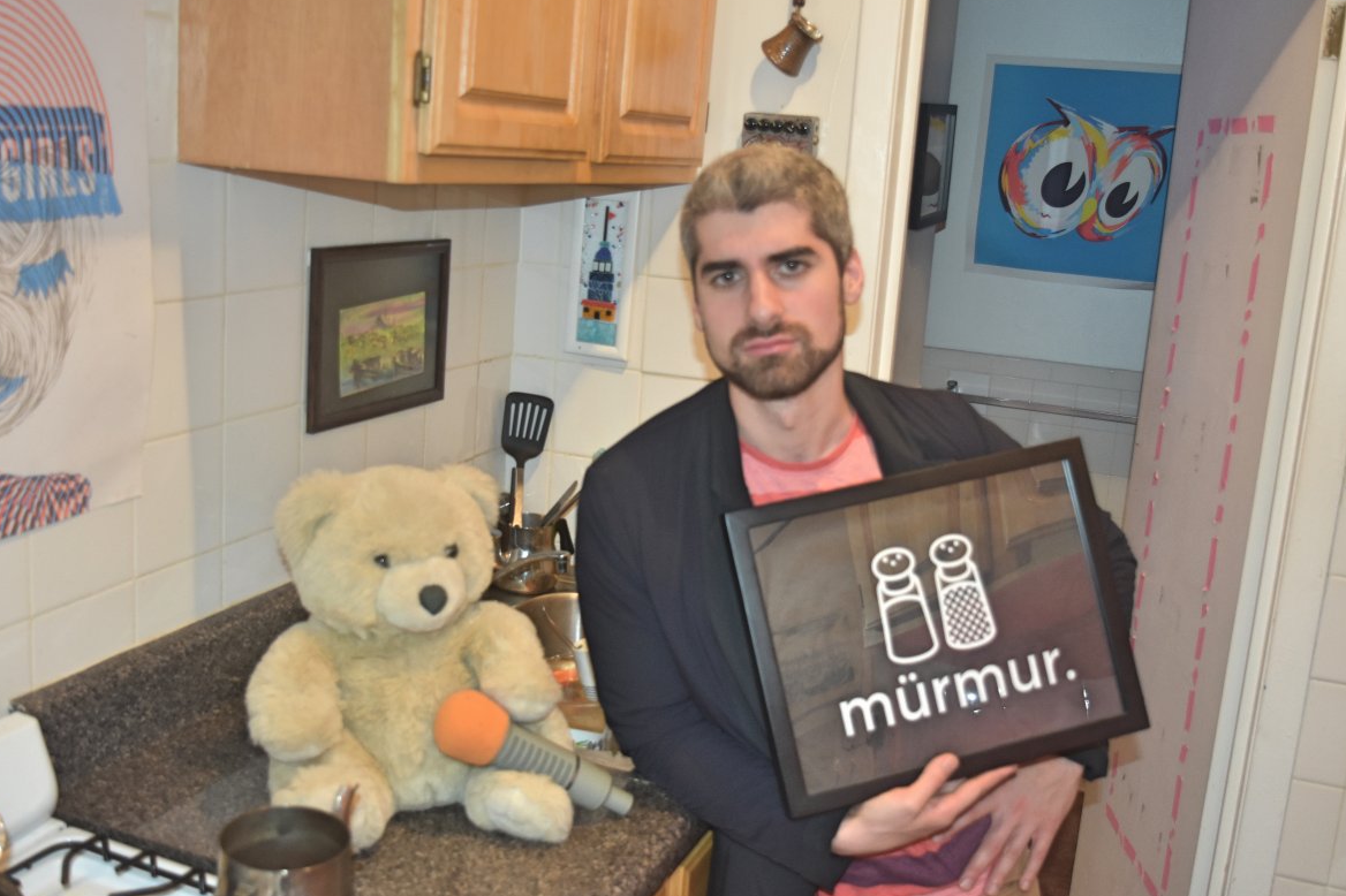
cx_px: 665
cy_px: 443
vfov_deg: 35.9
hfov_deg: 51.9
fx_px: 1383
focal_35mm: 37
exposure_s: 1/60
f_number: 4
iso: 1000
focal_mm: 24
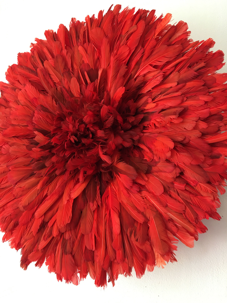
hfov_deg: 48.2
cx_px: 114
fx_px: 254
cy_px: 152
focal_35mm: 29
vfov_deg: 61.7
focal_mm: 4.15
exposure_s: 1/17
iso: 50
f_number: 2.2
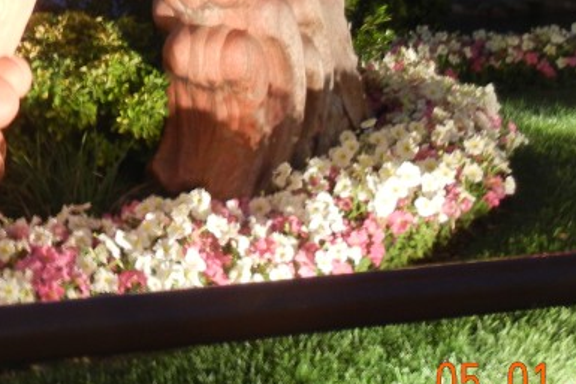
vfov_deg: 15.9
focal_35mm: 83
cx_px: 141
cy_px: -73
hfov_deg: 24.2
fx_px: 1328
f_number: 3.5
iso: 200
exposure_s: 1/1.8
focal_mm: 5.4
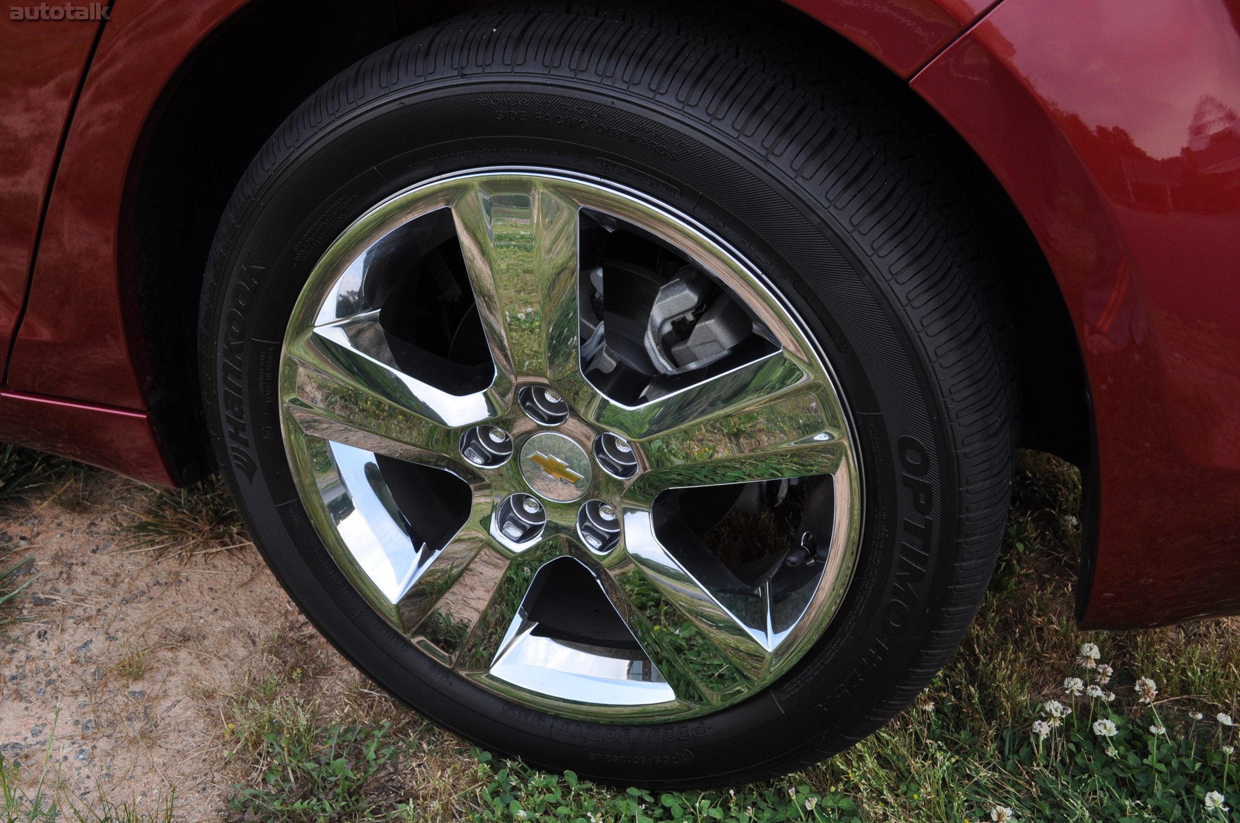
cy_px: 412
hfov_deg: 53.2
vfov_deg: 36.8
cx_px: 620
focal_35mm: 36
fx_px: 1239
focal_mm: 24
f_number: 8
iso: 320
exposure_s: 1/60
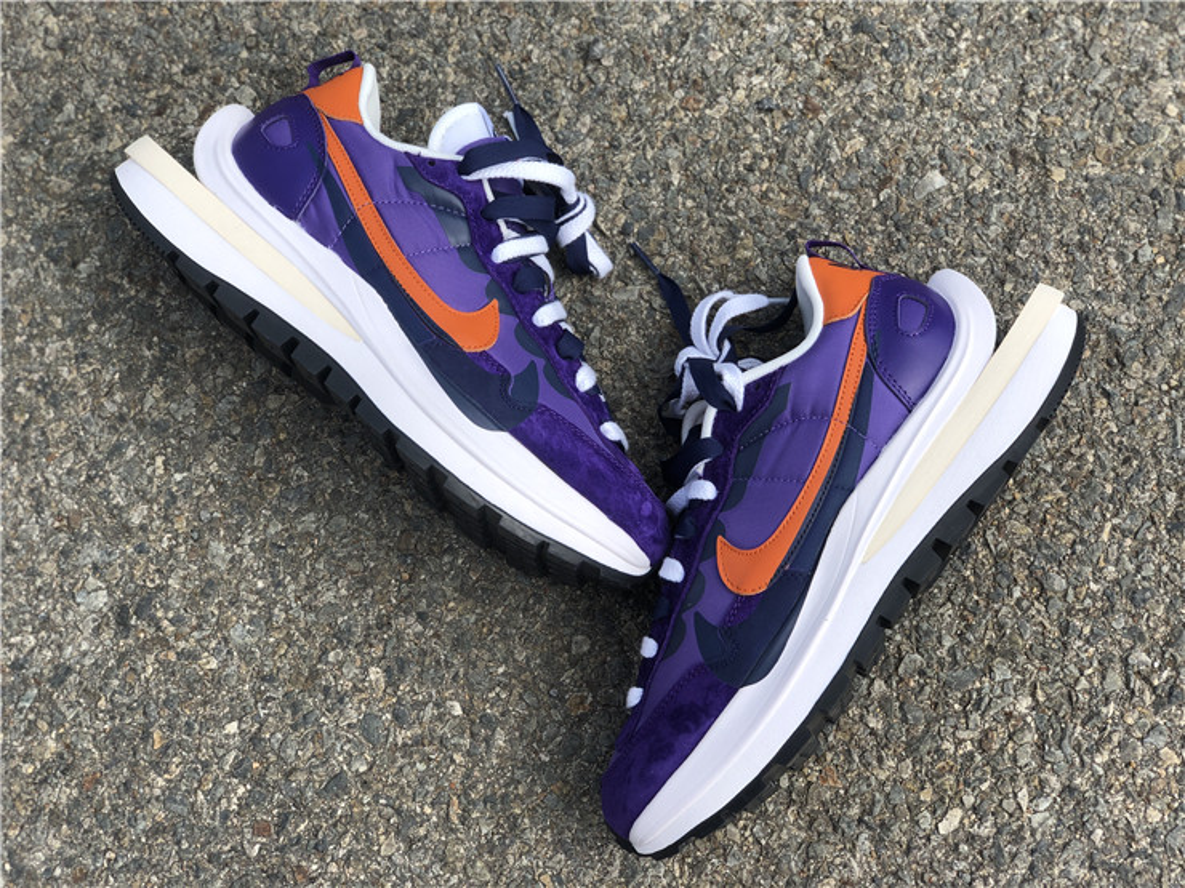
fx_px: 1780
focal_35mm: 52
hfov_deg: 36.8
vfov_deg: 28.0
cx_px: 592
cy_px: 444
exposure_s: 1/750
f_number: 2.4
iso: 16
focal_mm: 6
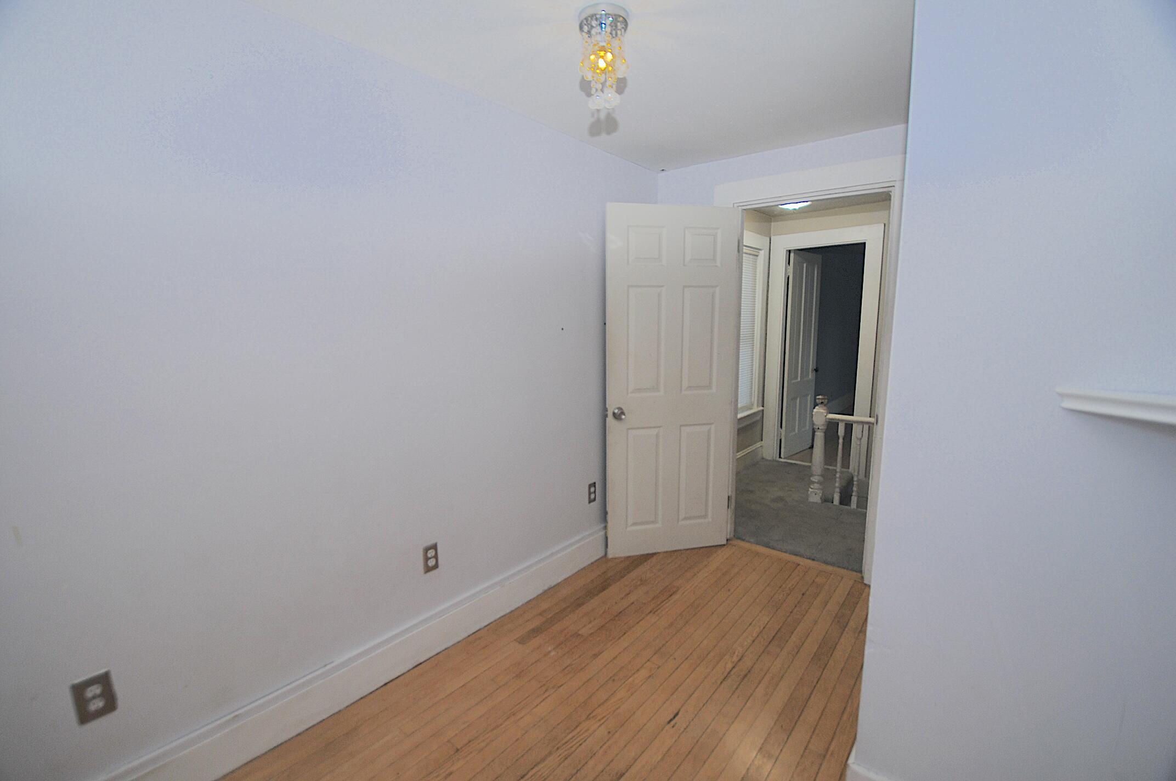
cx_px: 588
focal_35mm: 15
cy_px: 390
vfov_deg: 77.2
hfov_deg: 100.5
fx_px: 489
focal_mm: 10
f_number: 3.5
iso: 200
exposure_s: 1/60
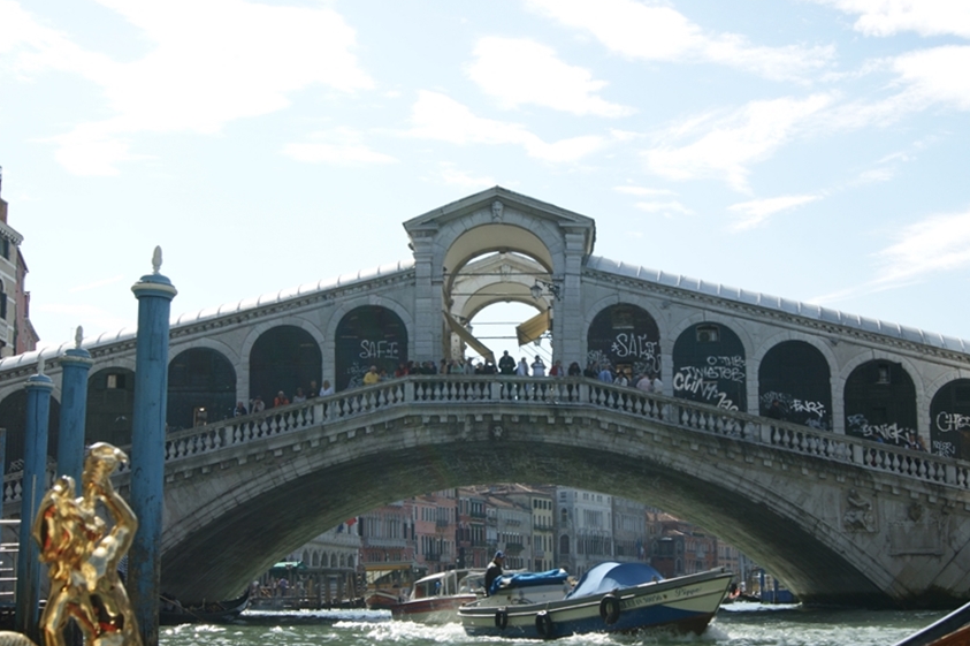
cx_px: 553
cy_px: 343
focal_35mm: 51
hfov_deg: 38.8
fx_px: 1373
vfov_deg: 26.4
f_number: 11
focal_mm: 28
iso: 100
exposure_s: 1/125
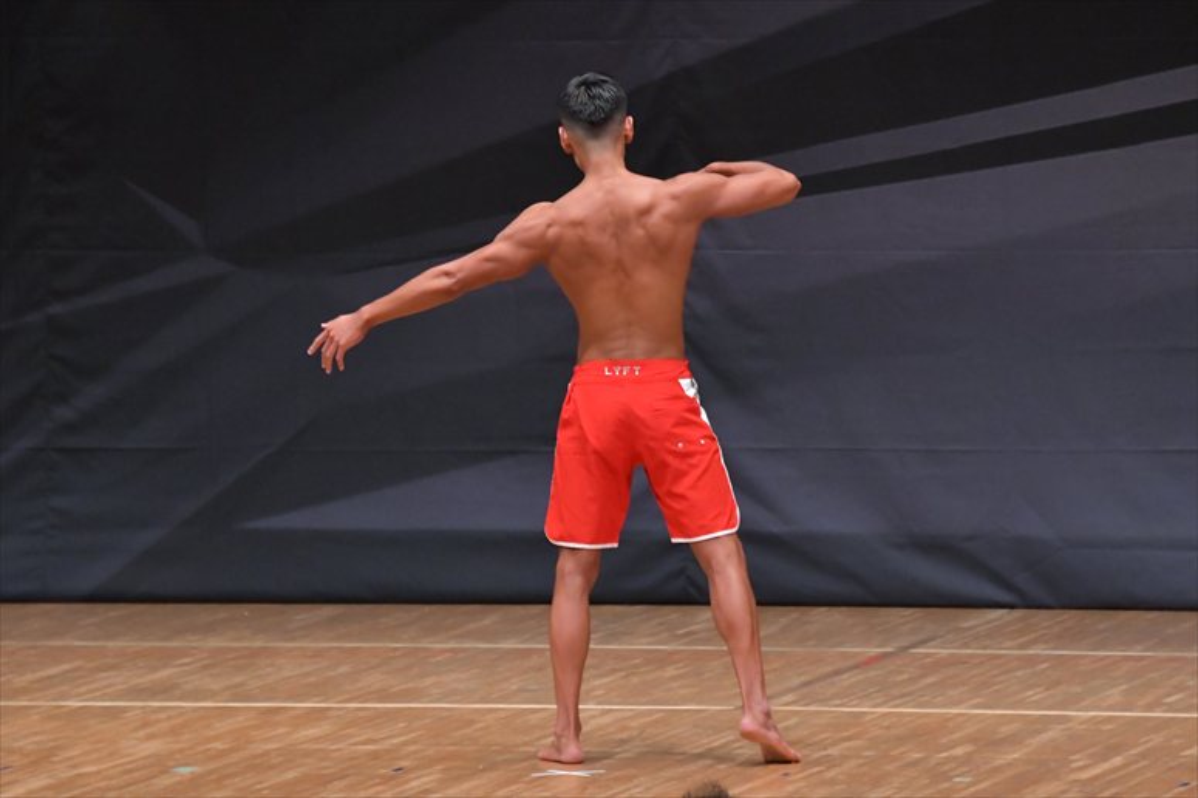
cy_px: 399
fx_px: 9480
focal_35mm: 285
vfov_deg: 4.8
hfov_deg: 7.2
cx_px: 599
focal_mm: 190
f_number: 5.6
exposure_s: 1/400
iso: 6400
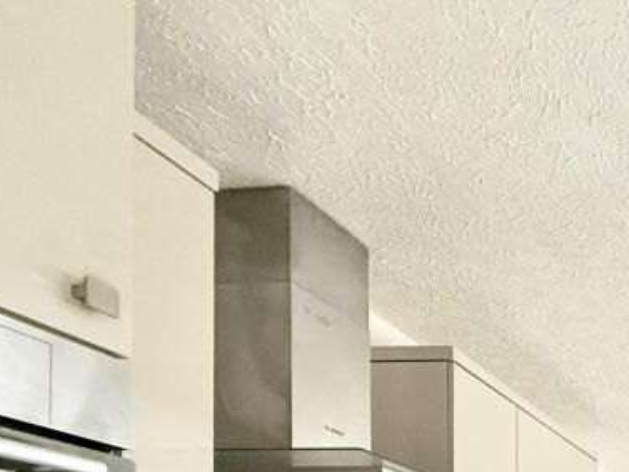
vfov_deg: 29.2
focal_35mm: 38
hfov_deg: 33.5
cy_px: 637
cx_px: 843
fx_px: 691
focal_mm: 2.22
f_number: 2.2
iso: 250
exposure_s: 1/71
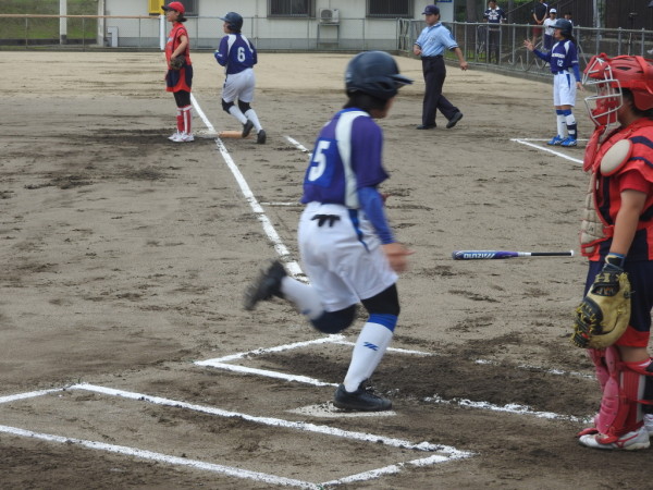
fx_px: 2169
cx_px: 326
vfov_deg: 12.9
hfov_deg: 17.1
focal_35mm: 115
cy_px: 245
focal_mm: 20.6
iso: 100
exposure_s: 1/250
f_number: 5
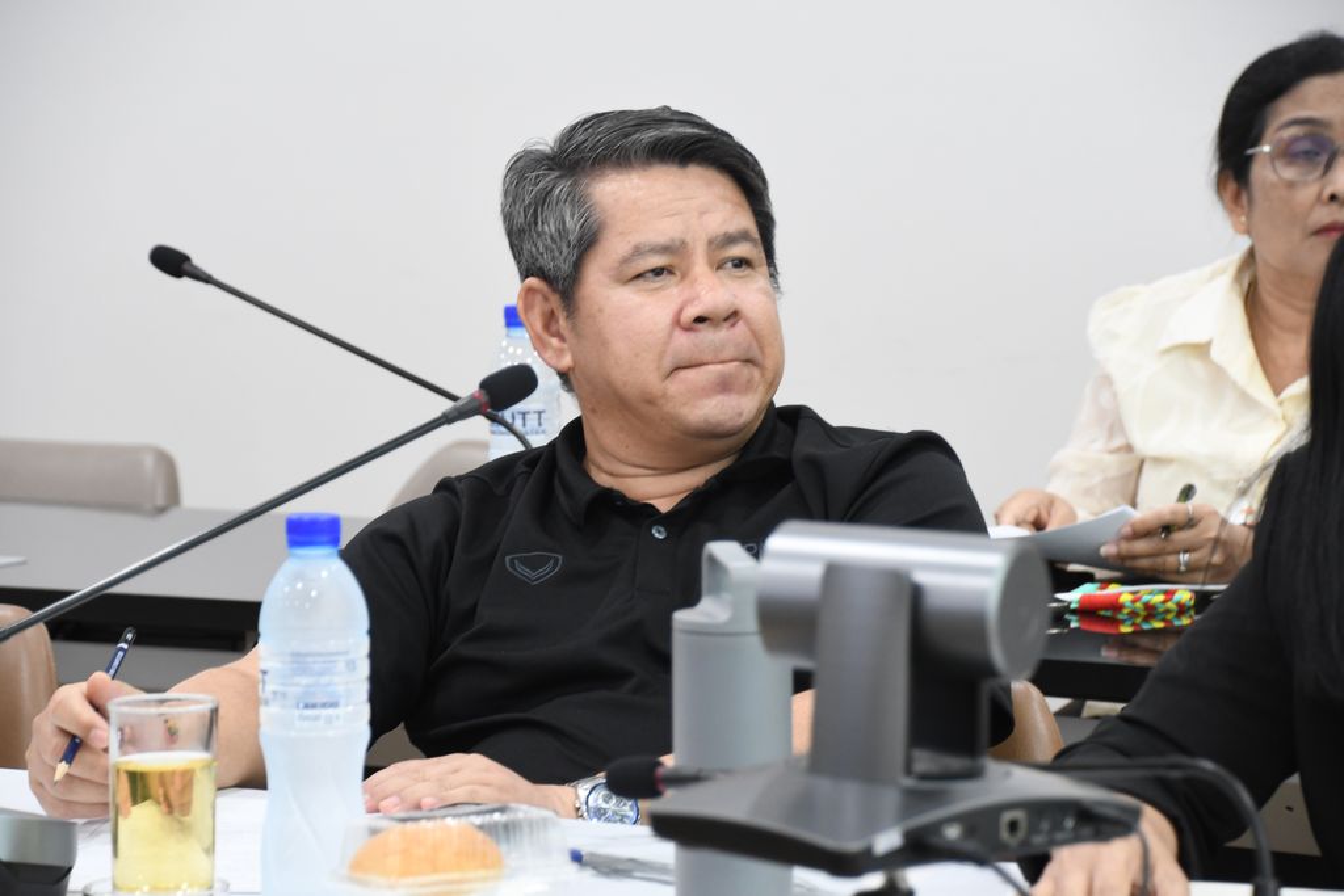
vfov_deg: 8.3
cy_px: 448
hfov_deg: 12.5
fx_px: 6160
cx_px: 672
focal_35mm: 165
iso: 1600
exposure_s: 1/30
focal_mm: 110
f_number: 5.6
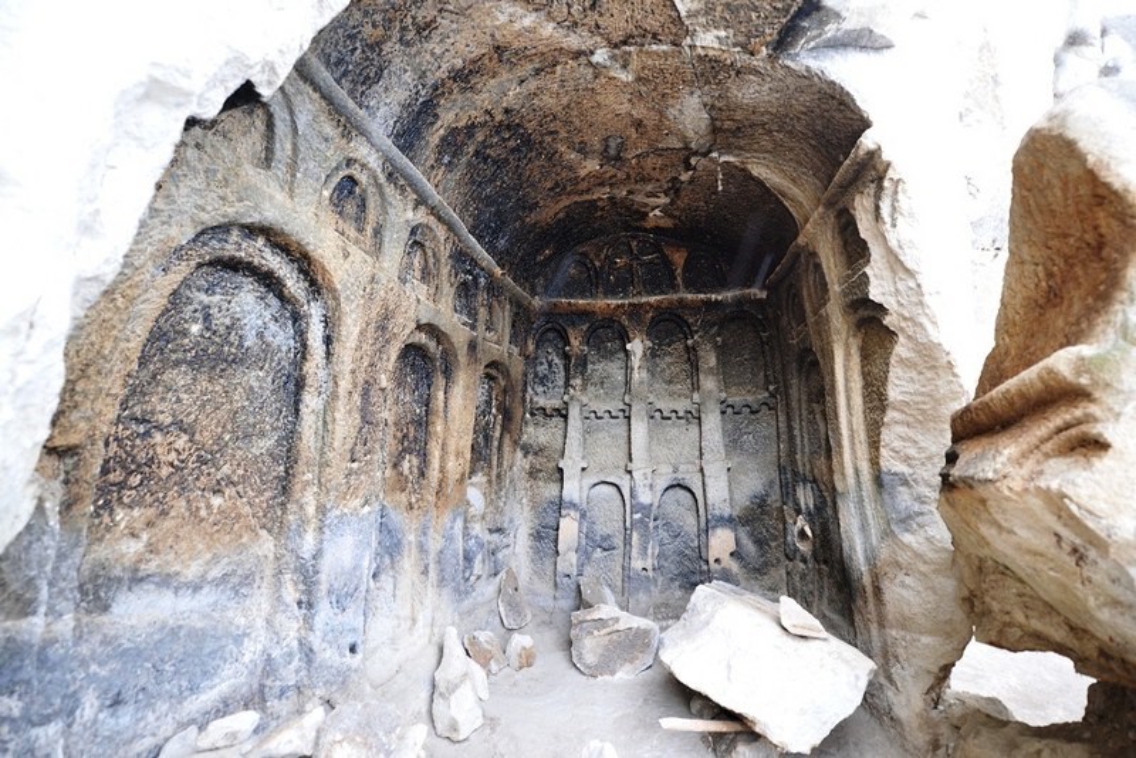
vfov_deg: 81.3
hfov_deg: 104.2
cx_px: 568
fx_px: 442
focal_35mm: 14
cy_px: 379
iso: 100
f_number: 2.8
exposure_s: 1/25
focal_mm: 14
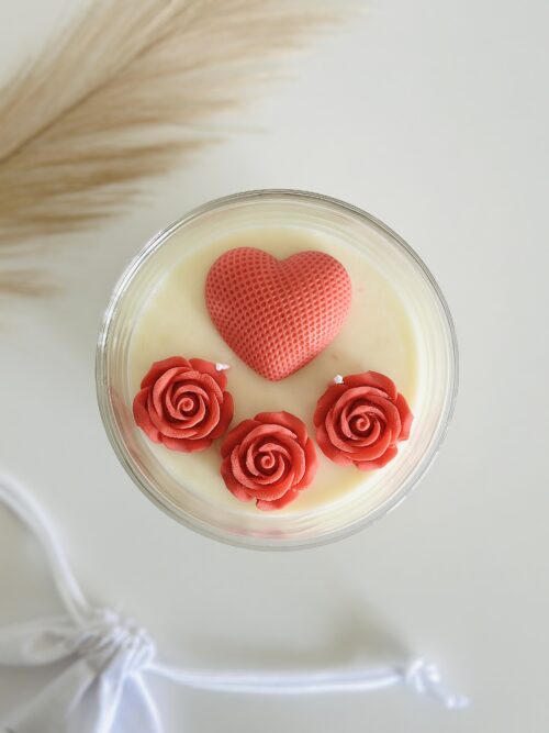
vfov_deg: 39.7
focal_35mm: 48
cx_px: 274
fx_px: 1015
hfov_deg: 30.3
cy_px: 366
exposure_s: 1/121
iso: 80
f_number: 1.78
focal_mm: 6.86
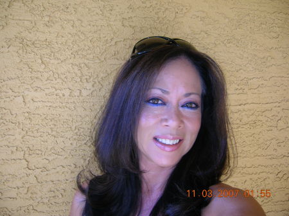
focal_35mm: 34
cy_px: 108
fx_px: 283
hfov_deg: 54.0
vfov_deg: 41.7
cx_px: 144
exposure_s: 1/30
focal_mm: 5.7
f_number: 2.9
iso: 50
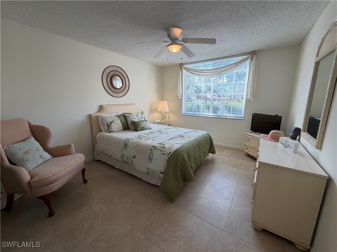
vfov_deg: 85.7
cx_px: 168
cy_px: 126
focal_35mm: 14
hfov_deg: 102.1
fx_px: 136
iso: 100
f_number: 2.2
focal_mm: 2.22
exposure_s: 1/120
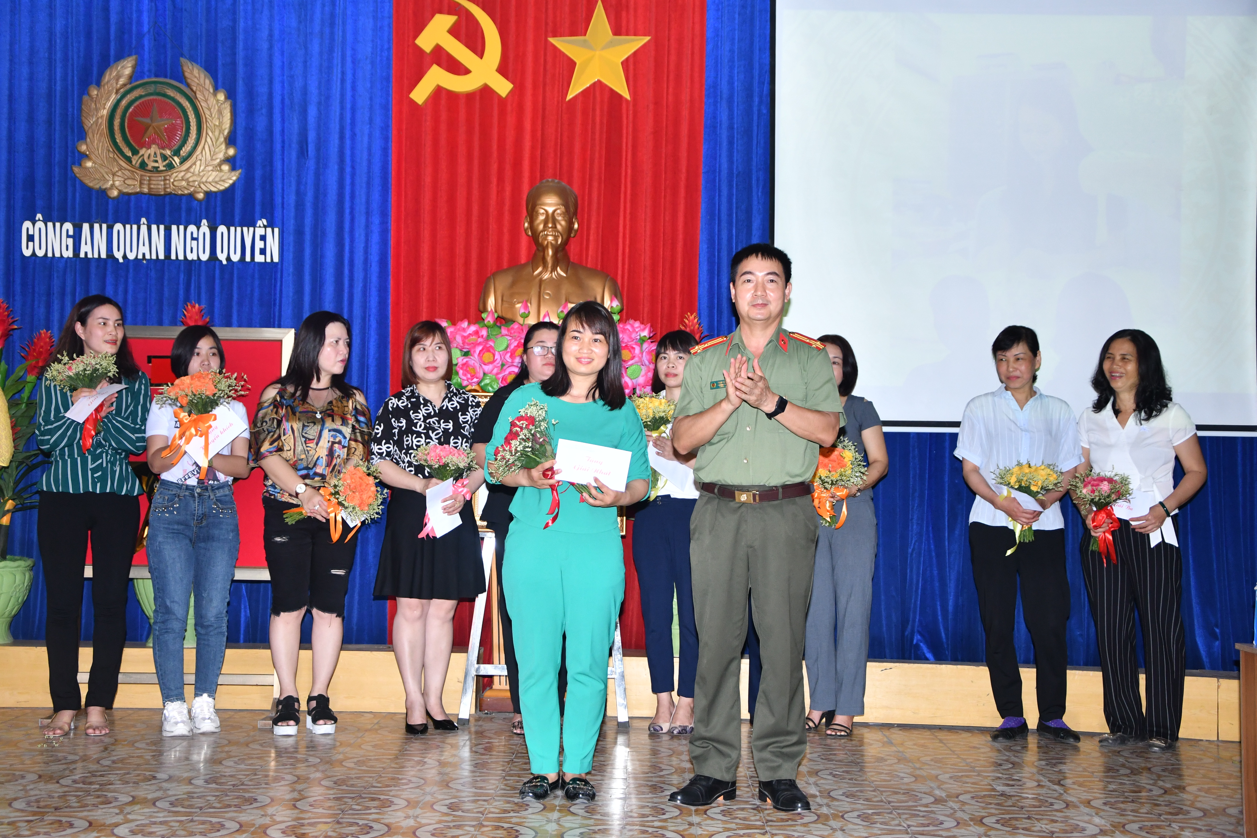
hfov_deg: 37.9
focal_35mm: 52
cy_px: 419
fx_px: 1833
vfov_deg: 25.8
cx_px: 628
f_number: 4.5
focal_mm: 35
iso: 1000
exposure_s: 1/200
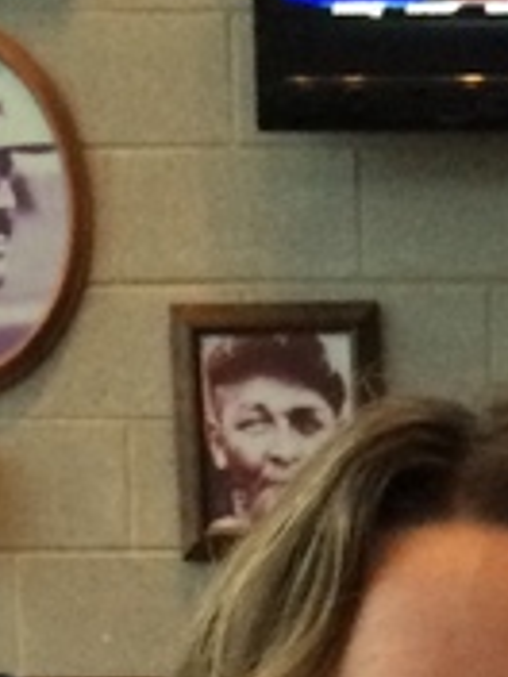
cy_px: 1700
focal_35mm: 164
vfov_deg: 10.2
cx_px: 573
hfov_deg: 9.0
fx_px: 3209
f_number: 2.2
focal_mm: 4.12
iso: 200
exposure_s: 1/30
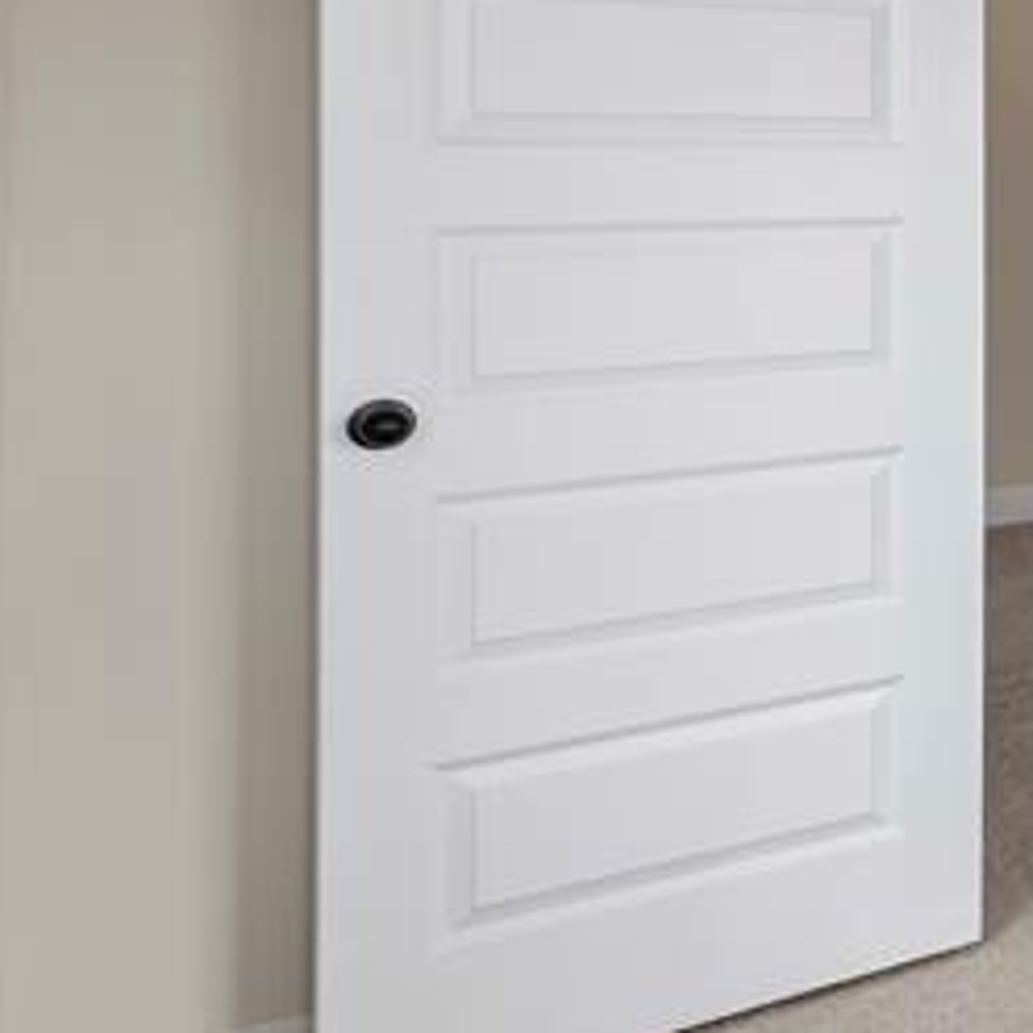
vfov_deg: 33.6
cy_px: 194
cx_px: 2037
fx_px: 1654
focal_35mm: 49
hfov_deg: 19.7
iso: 100
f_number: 8
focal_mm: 14
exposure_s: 1/3
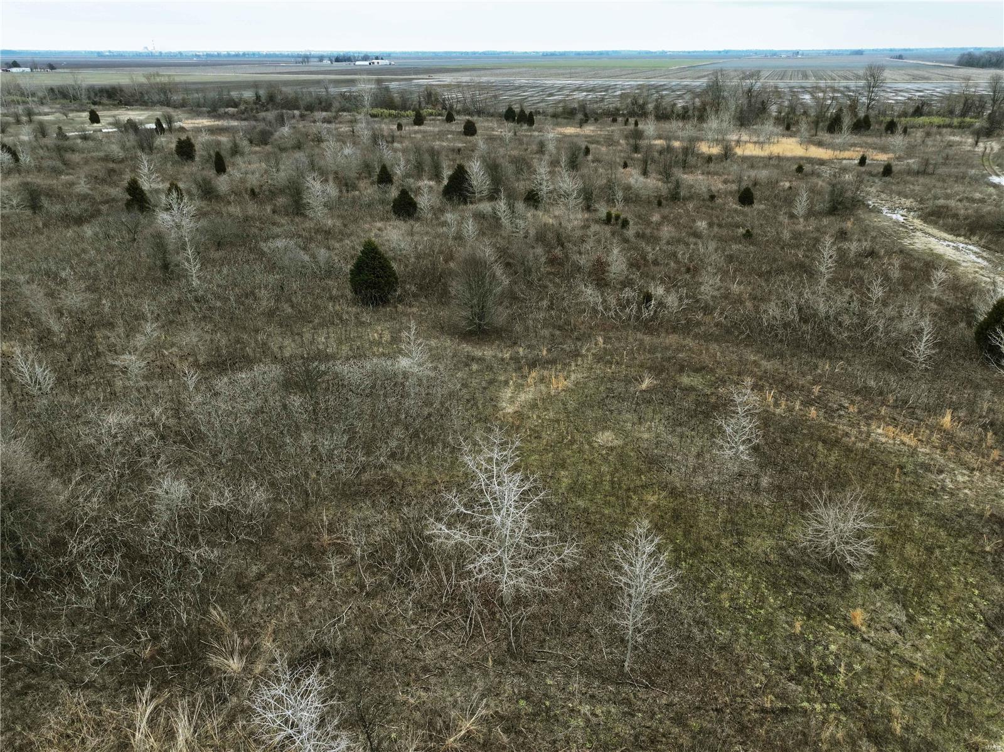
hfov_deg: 71.6
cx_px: 502
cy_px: 376
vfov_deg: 56.8
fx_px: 696
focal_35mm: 24
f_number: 2.8
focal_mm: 12.29
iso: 180
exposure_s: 1/400
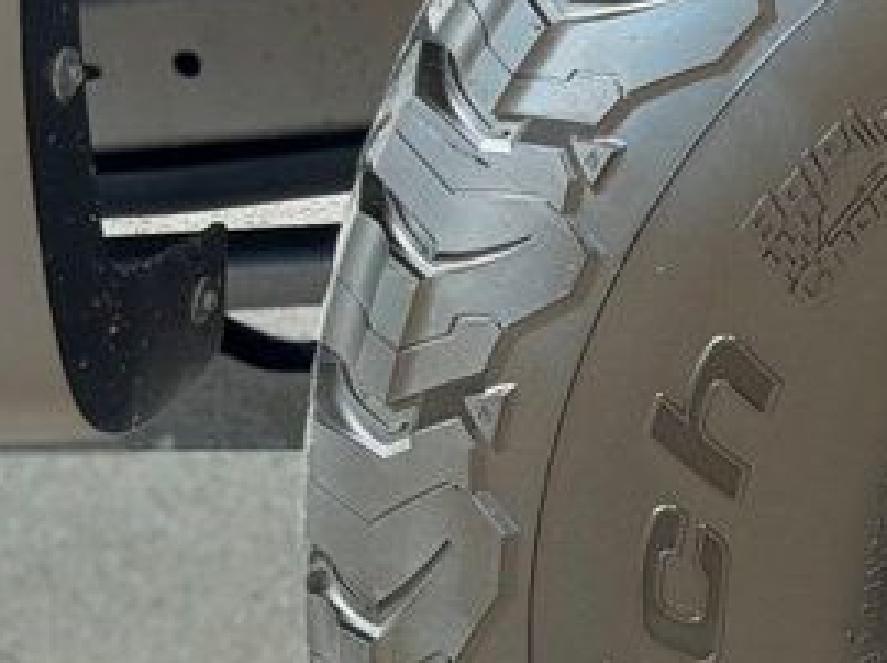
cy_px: 571
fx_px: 4683
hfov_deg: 10.2
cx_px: 1603
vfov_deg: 8.1
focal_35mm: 183
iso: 64
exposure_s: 1/229
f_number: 1.78
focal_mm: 6.76
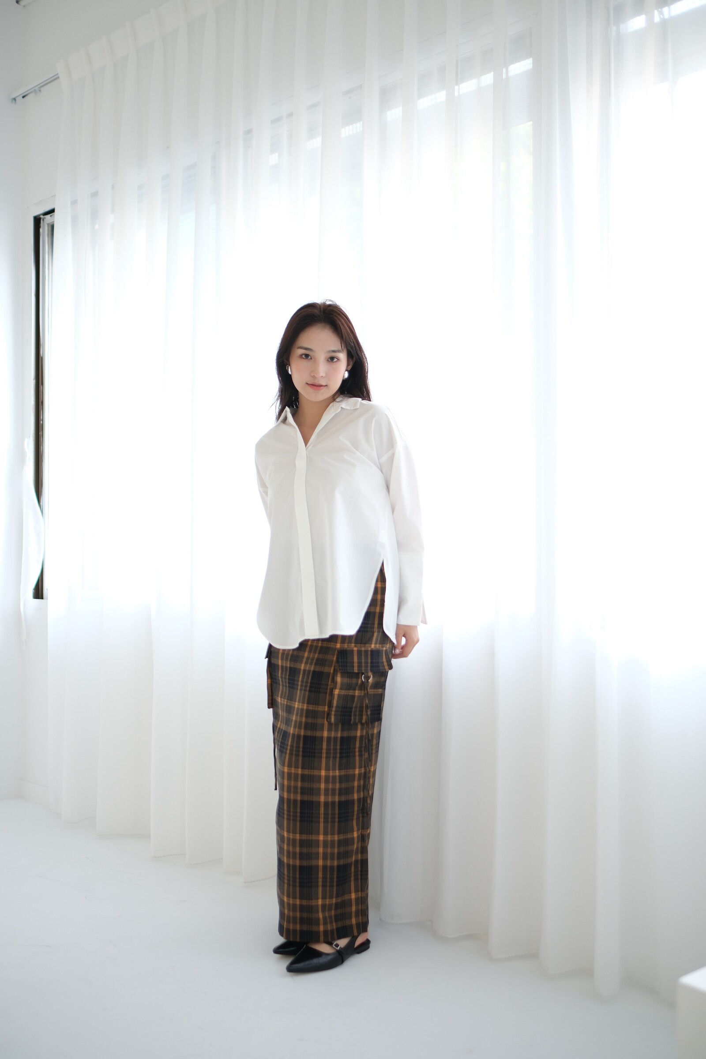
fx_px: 1030
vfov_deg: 54.4
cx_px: 353
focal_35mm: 35
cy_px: 530
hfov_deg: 37.9
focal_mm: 23
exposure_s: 1/125
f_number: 1.4
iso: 160
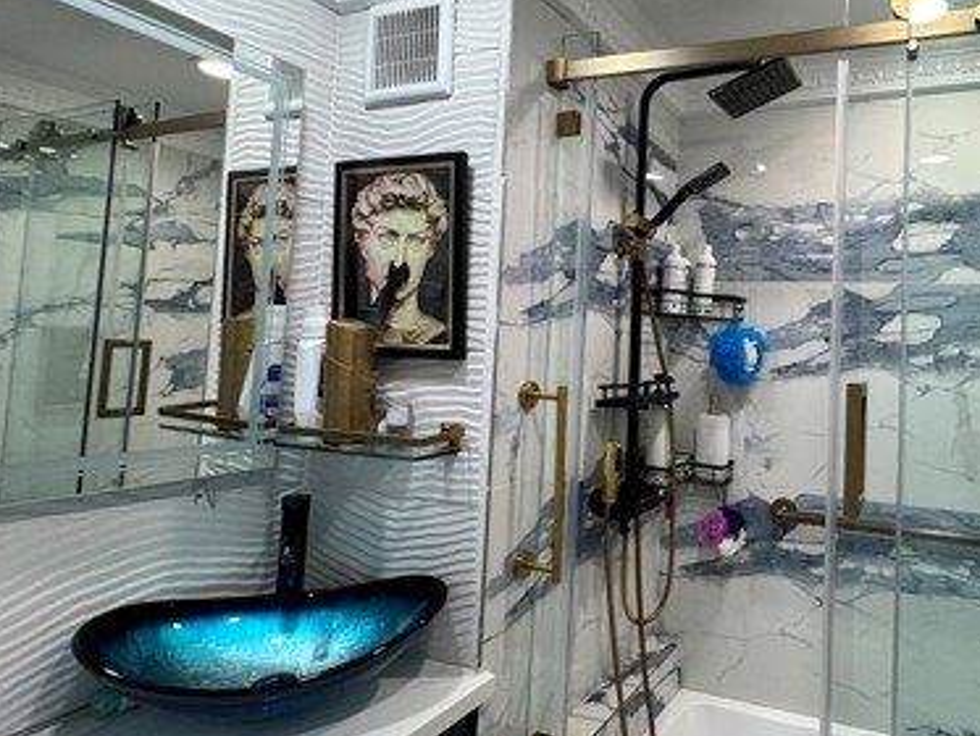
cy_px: 315
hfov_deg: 68.1
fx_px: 680
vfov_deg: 56.6
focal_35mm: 24
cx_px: 704
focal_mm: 2.22
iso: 80
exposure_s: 1/63
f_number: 2.2
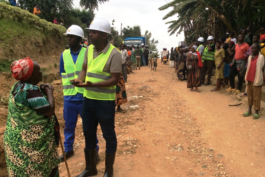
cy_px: 96
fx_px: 250
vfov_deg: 38.9
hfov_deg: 55.8
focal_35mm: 34
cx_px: 131
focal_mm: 3.3
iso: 32
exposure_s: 1/318
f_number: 2.4
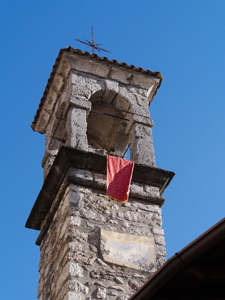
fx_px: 676
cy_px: 150
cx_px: 112
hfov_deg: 18.9
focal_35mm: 78
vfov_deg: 25.0
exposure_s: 1/1300
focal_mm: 39
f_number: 7.1
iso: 800
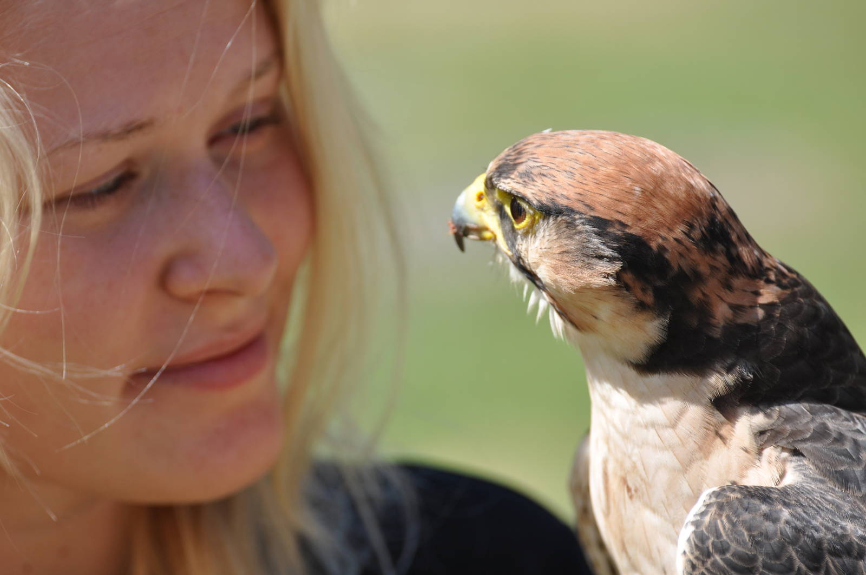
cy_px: 288
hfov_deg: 8.9
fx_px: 5587
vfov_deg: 5.9
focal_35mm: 232
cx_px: 433
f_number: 5.6
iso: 200
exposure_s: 1/500
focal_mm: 155
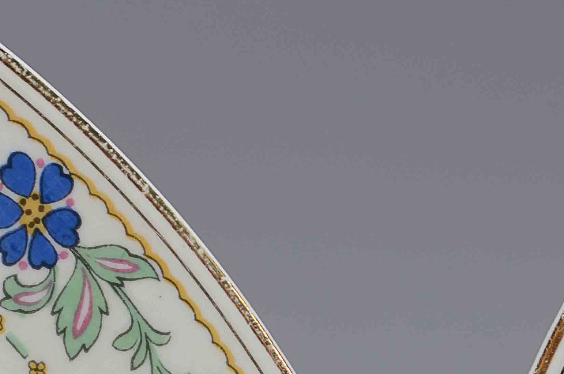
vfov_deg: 5.6
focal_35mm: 245
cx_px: 249
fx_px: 3838
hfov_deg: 8.4
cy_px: 367
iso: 100
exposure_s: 1/80
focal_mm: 55
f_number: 11
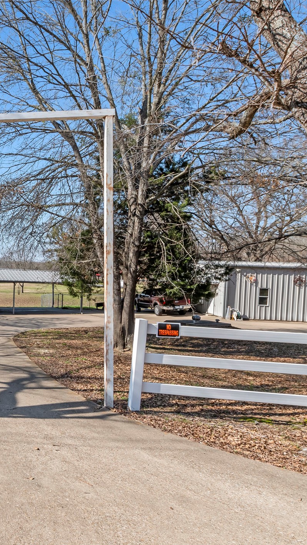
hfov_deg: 36.1
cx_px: -68
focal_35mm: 24
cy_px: 277
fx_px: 347
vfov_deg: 76.3
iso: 100
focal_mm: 10
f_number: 10
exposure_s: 1/250
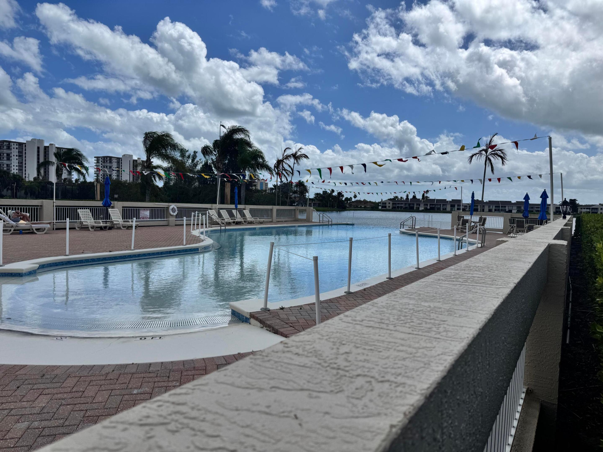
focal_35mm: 24
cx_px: 302
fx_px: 418
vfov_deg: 56.8
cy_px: 226
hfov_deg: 71.6
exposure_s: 1/12346
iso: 80
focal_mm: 6.76
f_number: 1.78
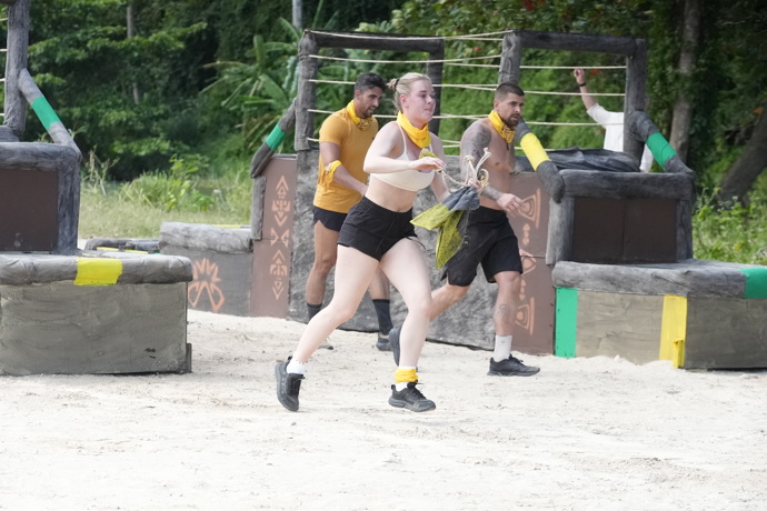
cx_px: 384
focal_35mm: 145
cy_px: 256
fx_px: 3089
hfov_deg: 14.2
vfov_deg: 9.5
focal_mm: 145
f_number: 8
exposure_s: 1/8000
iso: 12800
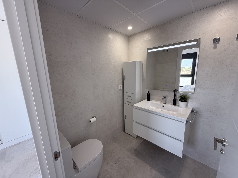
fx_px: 96
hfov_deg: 102.1
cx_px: 119
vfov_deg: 85.7
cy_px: 89
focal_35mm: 14
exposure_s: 1/100
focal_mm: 2.22
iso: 80
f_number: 2.2
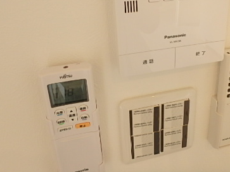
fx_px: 246
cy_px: 24
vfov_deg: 36.7
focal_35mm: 37
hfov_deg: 49.0
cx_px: 158
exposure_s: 1/60
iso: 160
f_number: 3.5
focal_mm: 3.7
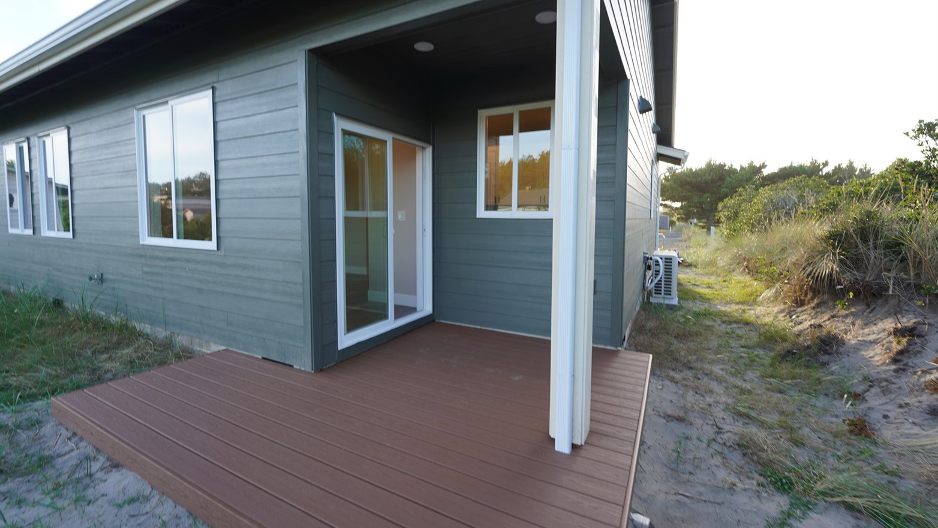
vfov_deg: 70.4
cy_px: 241
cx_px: 459
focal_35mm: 15
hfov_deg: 103.0
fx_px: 373
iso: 100
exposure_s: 1/80
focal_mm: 14
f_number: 4.5
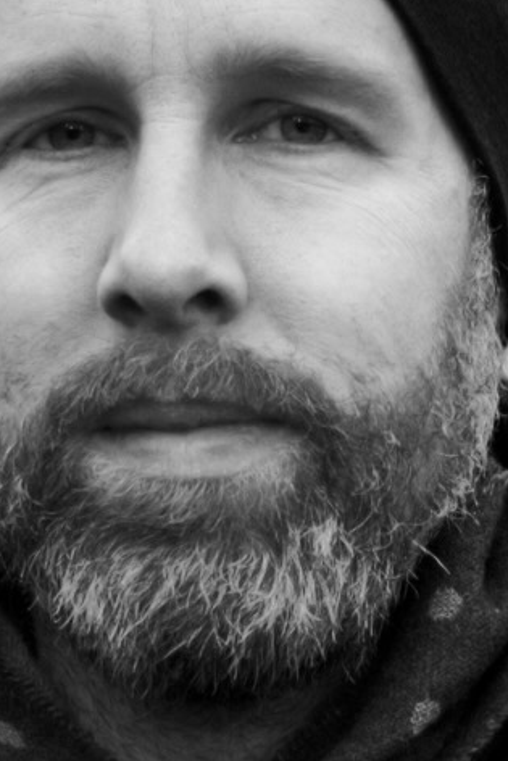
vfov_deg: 21.3
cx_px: 205
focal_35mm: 95
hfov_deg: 14.4
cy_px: 569
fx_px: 2009
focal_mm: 23
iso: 200
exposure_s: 1/450
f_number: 1.4
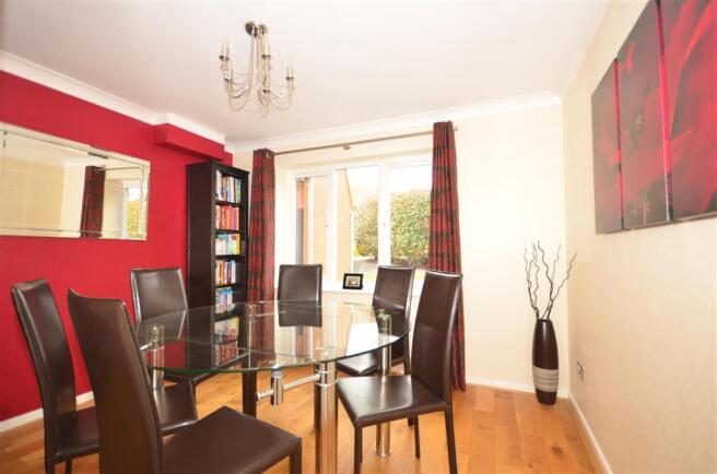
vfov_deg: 77.0
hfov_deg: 100.5
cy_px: 237
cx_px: 358
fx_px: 298
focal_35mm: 15
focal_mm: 10
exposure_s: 1/40
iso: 200
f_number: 5
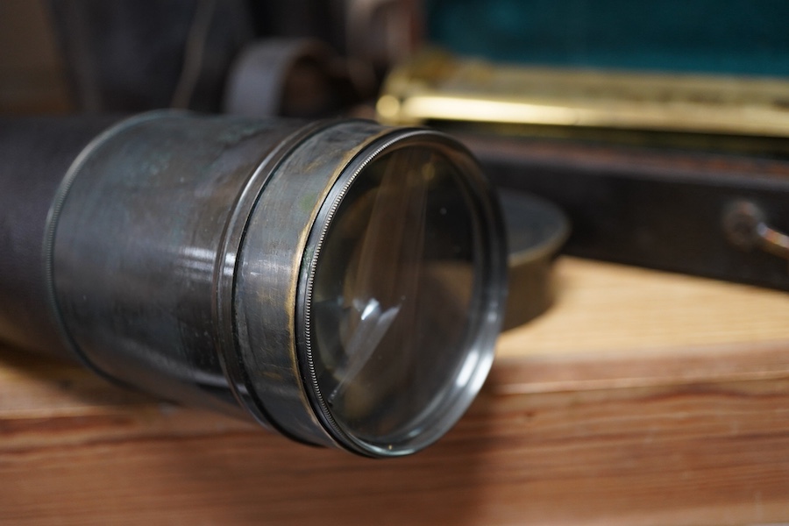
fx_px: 986
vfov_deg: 29.9
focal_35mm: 45
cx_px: 394
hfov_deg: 43.6
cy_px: 263
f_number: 3.5
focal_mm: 30
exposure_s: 1/125
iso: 1250
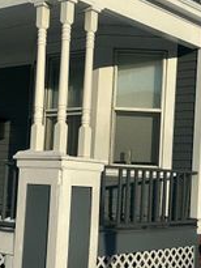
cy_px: 161
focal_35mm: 78
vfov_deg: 25.0
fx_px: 603
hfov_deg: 18.9
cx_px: 123
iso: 80
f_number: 1.78
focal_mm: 6.86
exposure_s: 1/9709
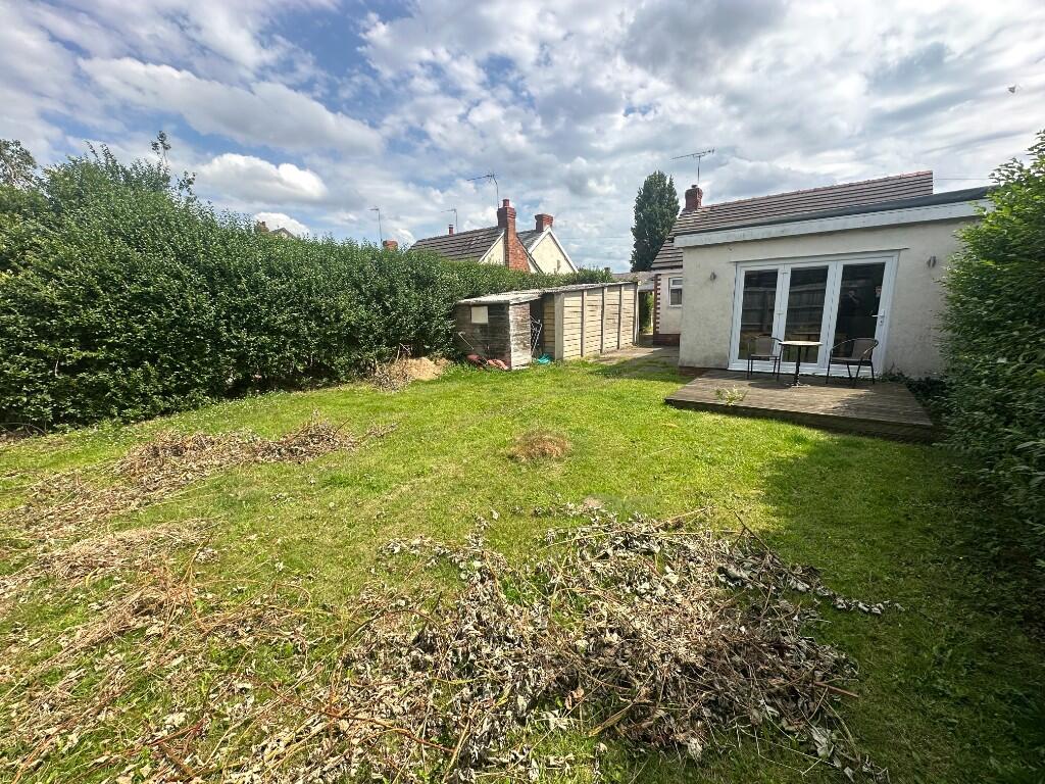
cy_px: 392
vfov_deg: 85.7
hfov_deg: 102.1
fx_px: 423
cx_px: 522
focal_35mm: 14
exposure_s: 1/1595
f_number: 2.2
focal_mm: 2.22
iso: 40
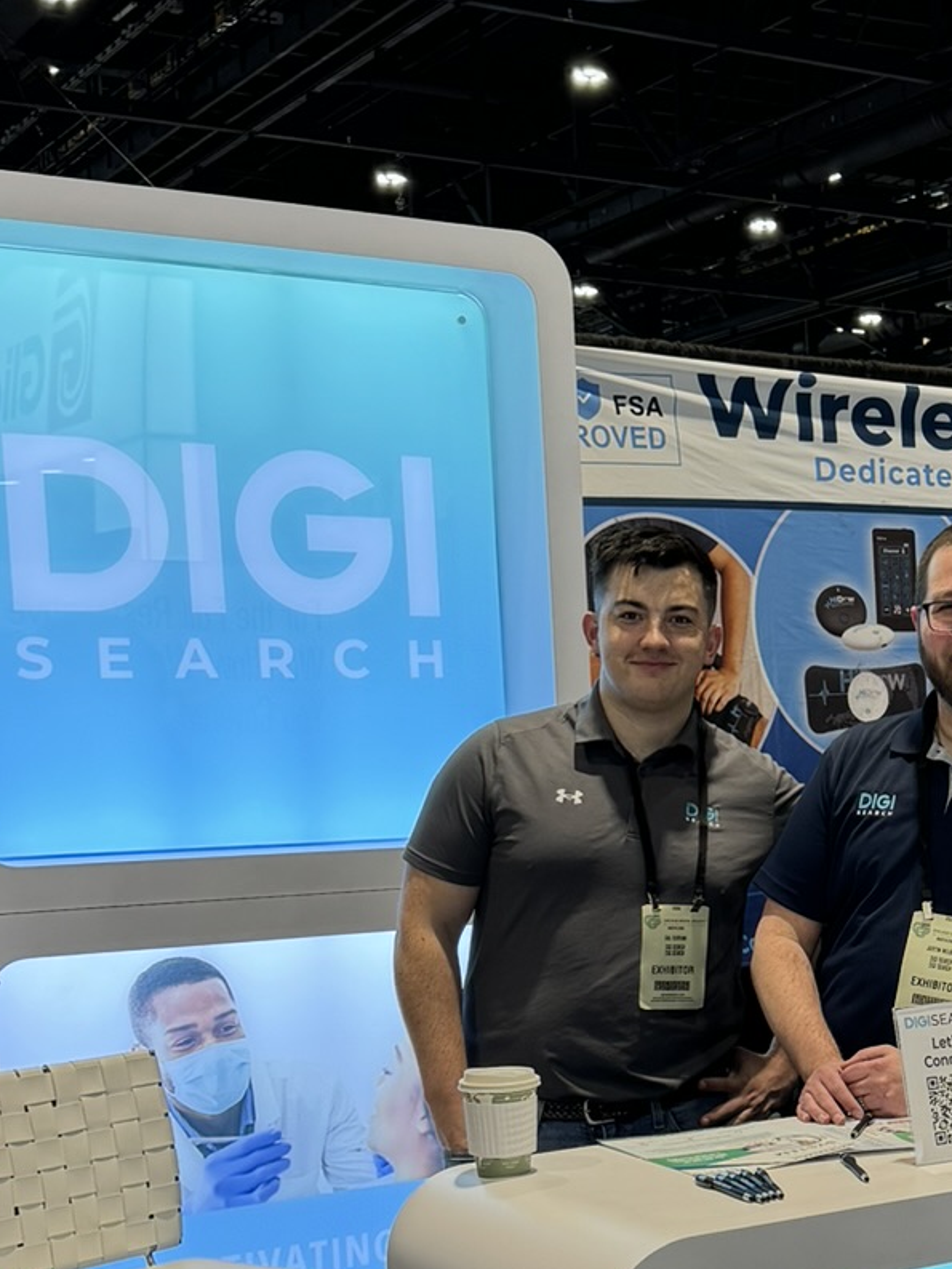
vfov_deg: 30.6
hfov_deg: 22.7
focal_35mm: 62
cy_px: 960
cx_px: 947
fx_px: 2273
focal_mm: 6.76
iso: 125
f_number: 1.78
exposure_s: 1/121
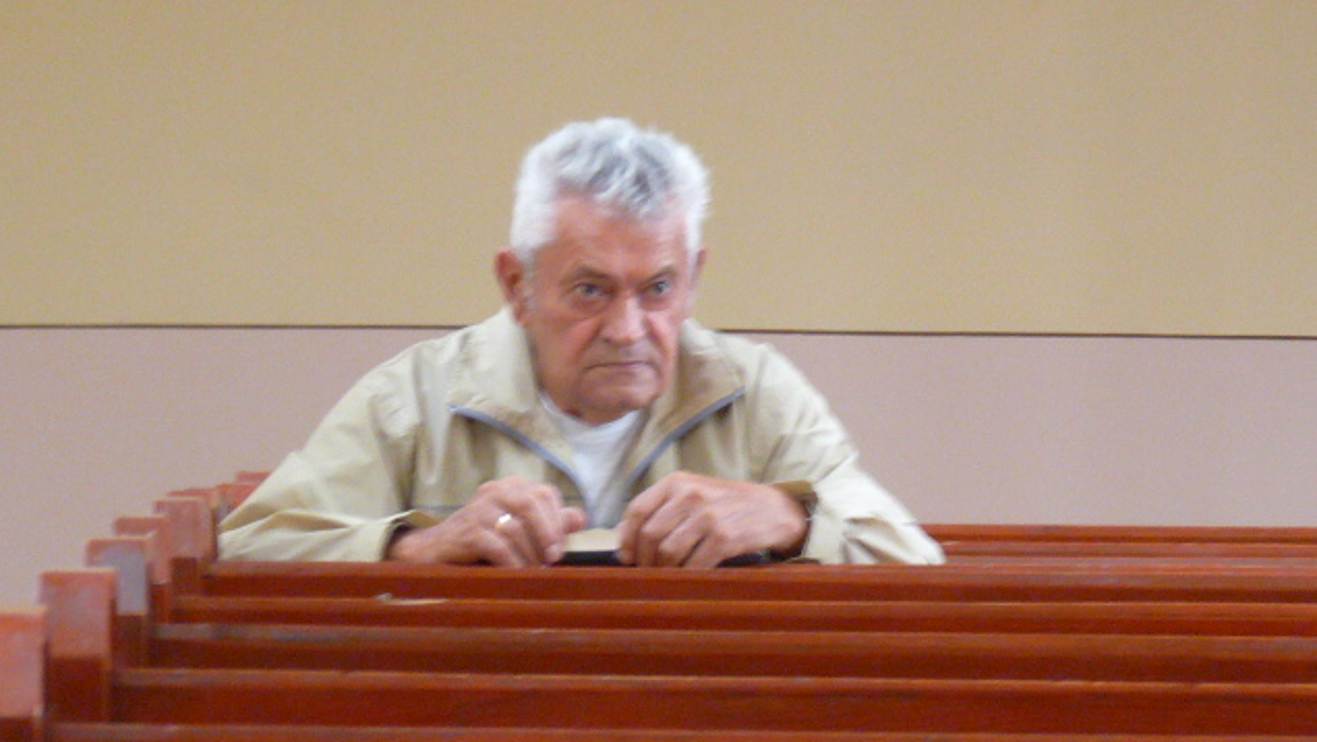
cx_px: 658
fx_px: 8767
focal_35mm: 251
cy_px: 398
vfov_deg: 4.8
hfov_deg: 8.6
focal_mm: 23
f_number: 3.6
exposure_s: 1/5
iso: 400
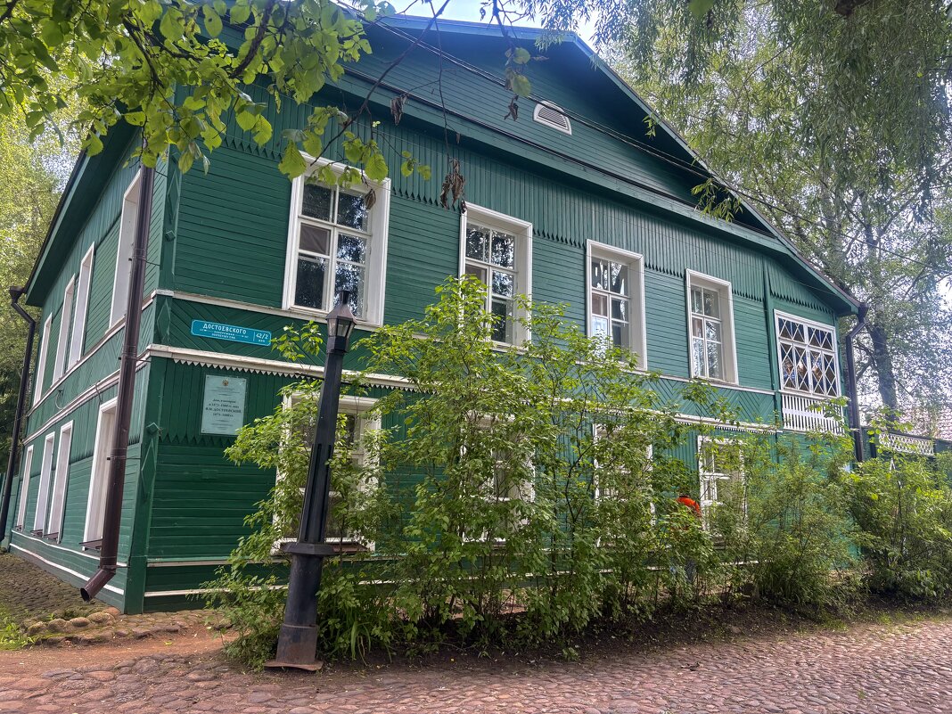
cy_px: 357
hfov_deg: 67.3
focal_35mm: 26
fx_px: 715
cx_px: 476
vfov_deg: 53.1
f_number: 1.6
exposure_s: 1/223
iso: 80
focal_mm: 5.96
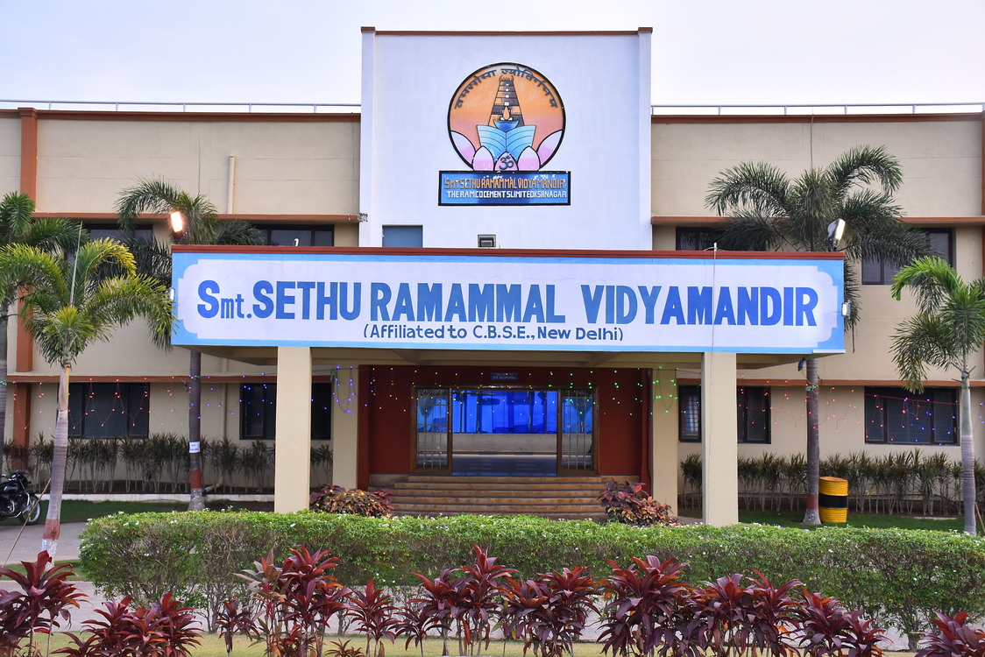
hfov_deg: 47.9
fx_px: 1108
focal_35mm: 40
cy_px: 328
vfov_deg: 33.0
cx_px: 492
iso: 400
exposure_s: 1/125
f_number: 5.6
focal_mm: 27
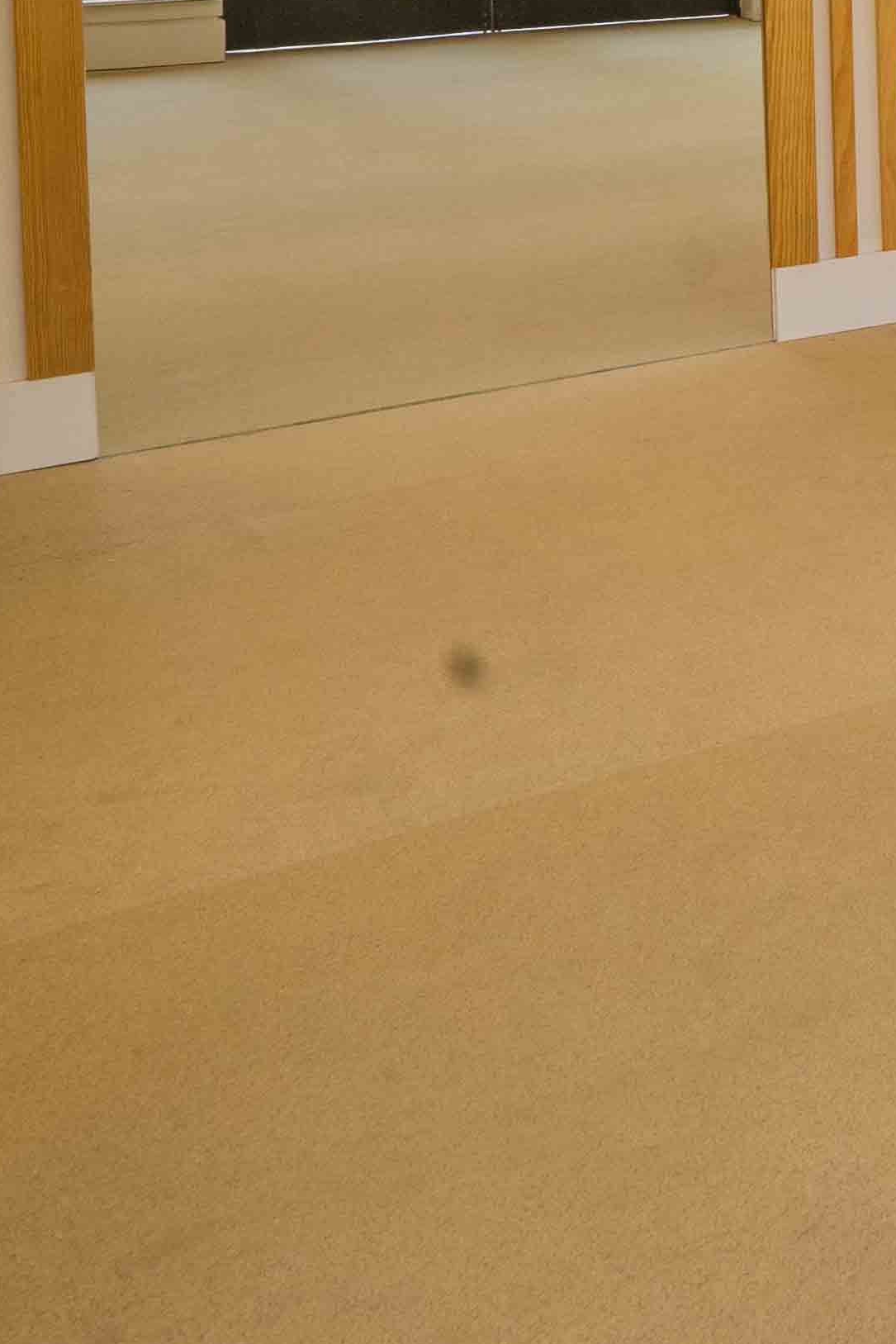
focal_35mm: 59
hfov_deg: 17.4
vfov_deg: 29.4
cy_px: -257
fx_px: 2202
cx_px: 1727
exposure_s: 1/125
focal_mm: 16
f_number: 11
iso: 400
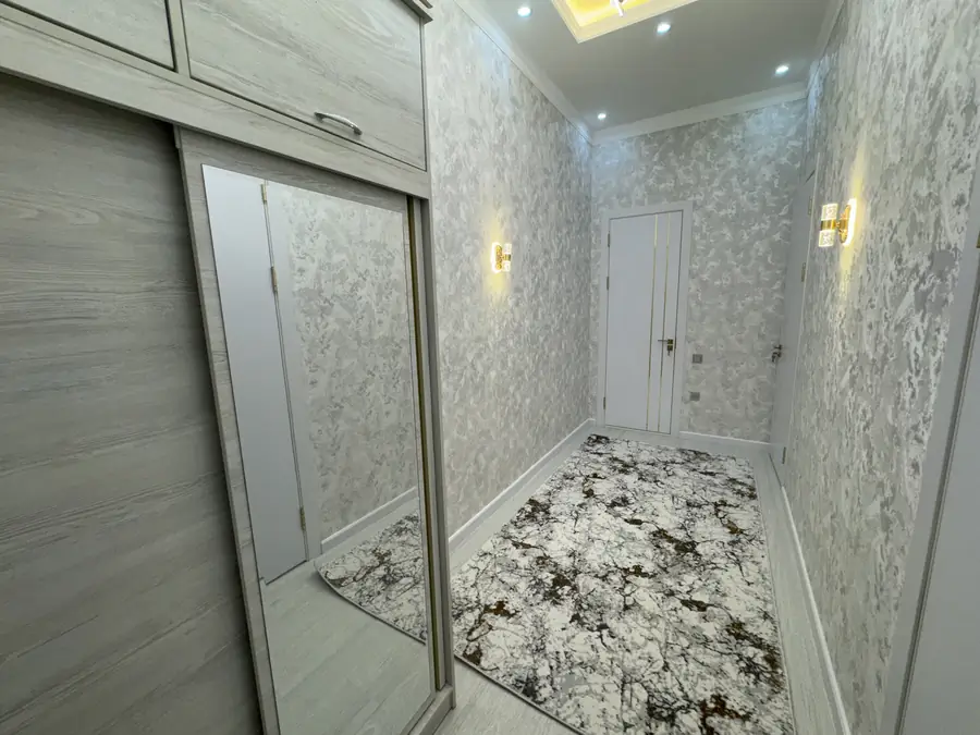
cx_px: 490
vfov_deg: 85.7
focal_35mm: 14
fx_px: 396
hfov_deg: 102.1
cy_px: 368
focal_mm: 2.22
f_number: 2.2
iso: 64
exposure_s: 1/100
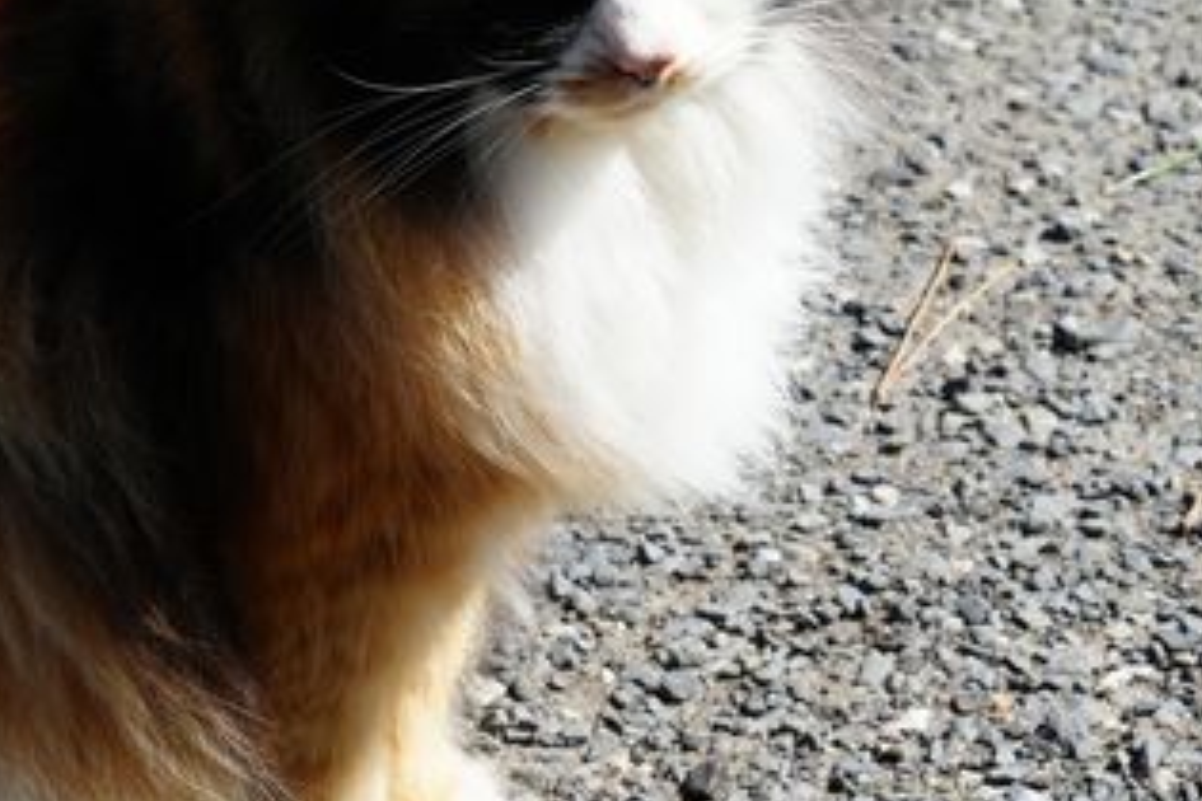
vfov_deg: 10.6
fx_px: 4307
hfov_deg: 15.7
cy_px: 154
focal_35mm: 129
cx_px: 153
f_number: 11
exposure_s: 1/640
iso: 800
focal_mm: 49
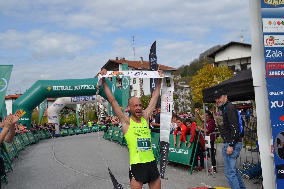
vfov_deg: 31.9
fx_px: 331
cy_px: 94
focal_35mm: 42
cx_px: 142
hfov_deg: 46.4
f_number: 7.1
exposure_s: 1/2000
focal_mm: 28
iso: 400
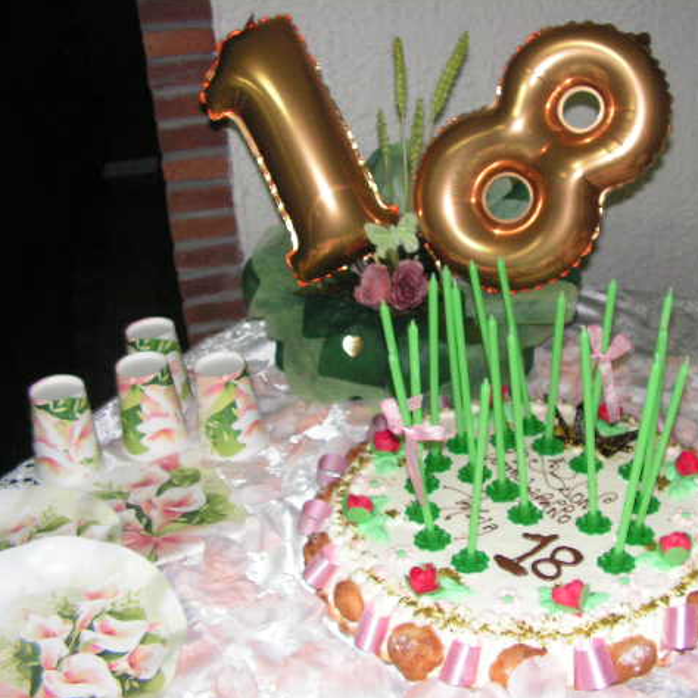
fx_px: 981
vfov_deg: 39.2
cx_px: 470
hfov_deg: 38.7
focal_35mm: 43
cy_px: 349
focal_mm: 6
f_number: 3.2
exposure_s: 1/40
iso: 200
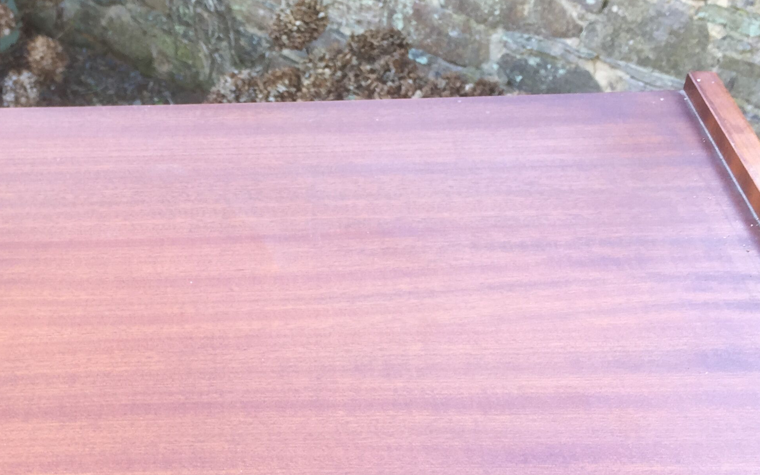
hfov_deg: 37.8
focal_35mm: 52
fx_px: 1077
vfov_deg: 24.7
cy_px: 332
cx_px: 185
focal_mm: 4.15
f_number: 2.2
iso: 32
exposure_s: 1/50
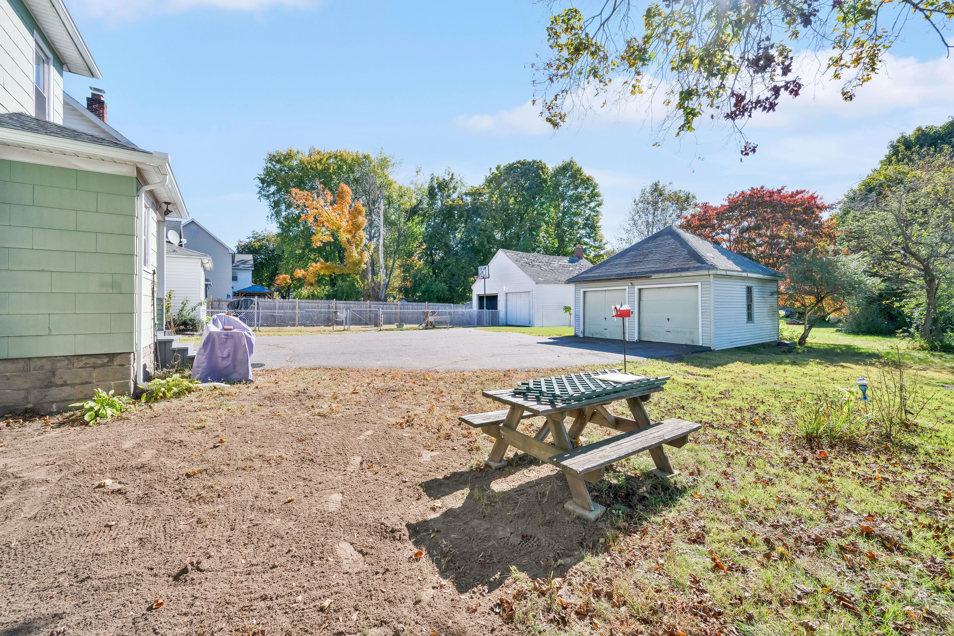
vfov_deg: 81.2
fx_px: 371
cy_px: 318
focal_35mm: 14
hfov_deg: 104.3
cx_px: 477
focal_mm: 14
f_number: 9
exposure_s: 1/1600
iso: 640
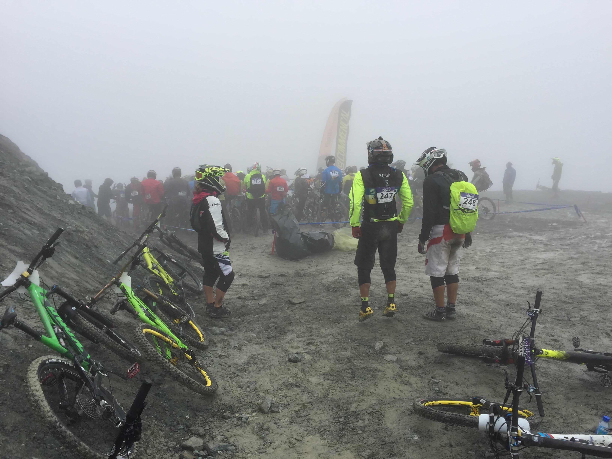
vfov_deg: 48.2
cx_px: 306
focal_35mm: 29
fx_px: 513
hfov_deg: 61.7
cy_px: 230
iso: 32
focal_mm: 4.15
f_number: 2.2
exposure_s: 1/494
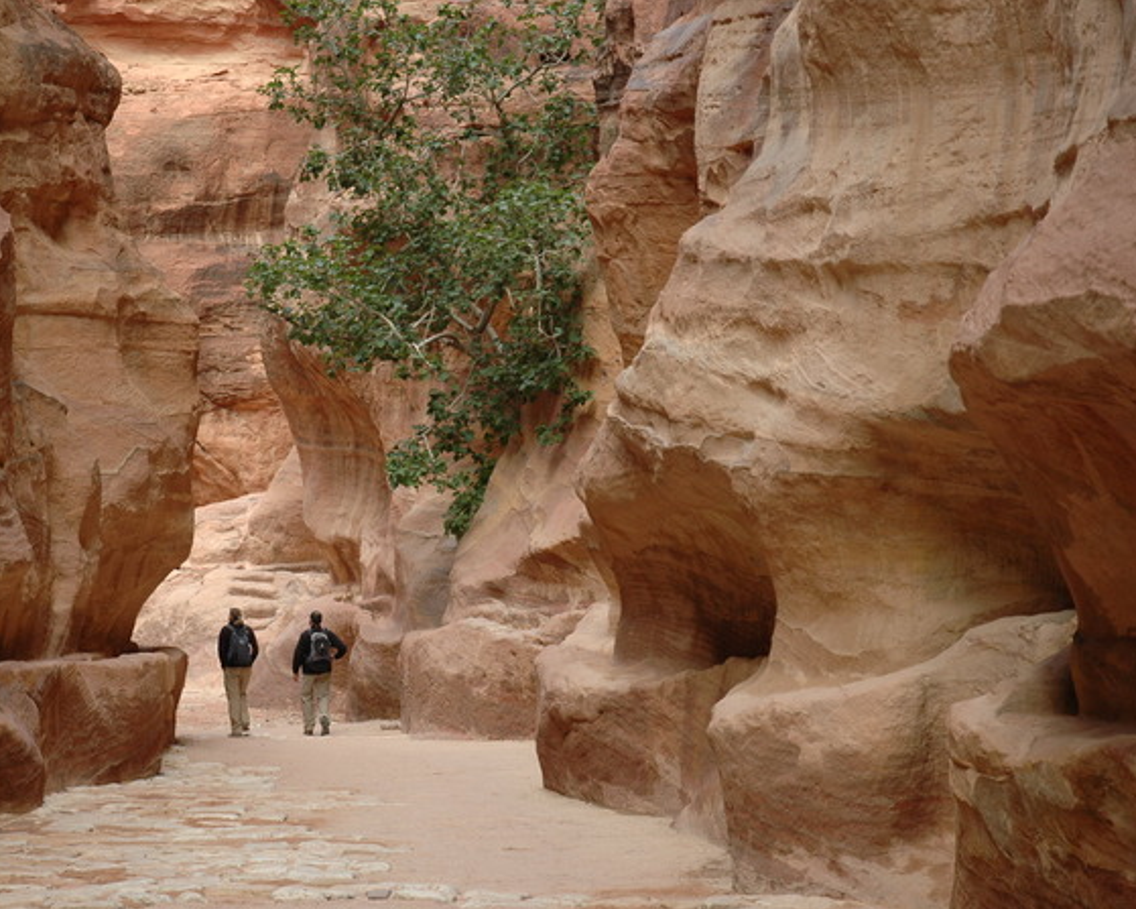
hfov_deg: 21.9
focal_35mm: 87
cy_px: 436
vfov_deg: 17.7
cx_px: 417
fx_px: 2925
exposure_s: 1/125
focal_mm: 48
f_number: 5.6
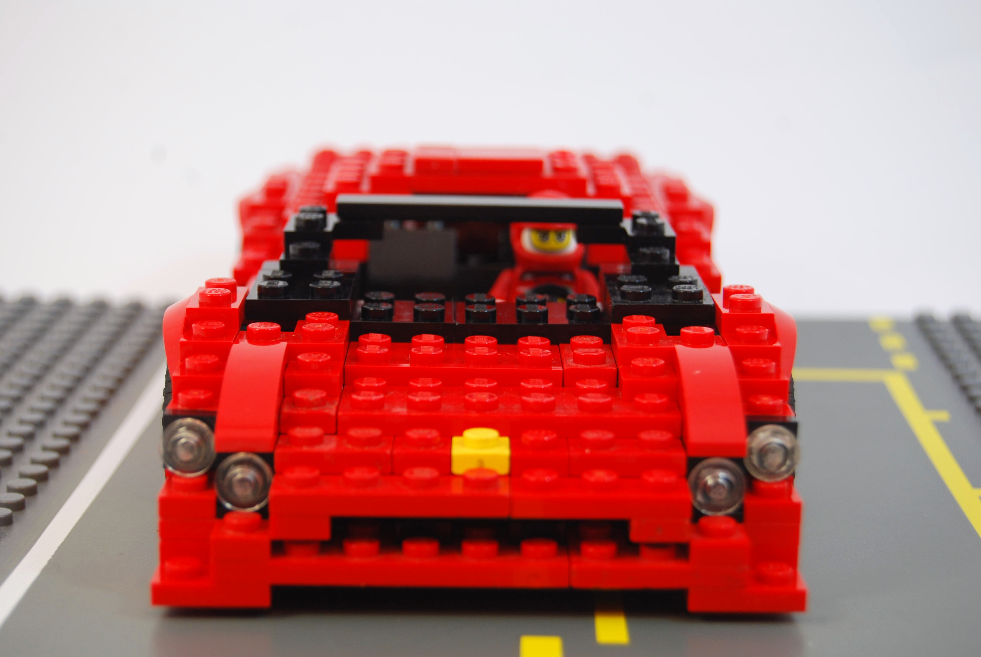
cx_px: 490
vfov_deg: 16.6
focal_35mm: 82
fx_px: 2251
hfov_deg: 24.6
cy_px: 328
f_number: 5.6
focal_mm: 55
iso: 200
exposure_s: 1/60
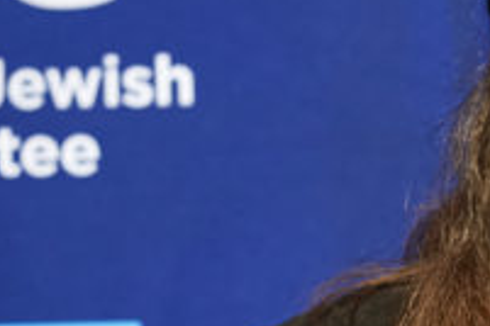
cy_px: 316
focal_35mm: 770
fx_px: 10480
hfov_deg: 2.7
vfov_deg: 1.8
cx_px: 575
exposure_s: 1/80
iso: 800
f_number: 1.8
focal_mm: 135
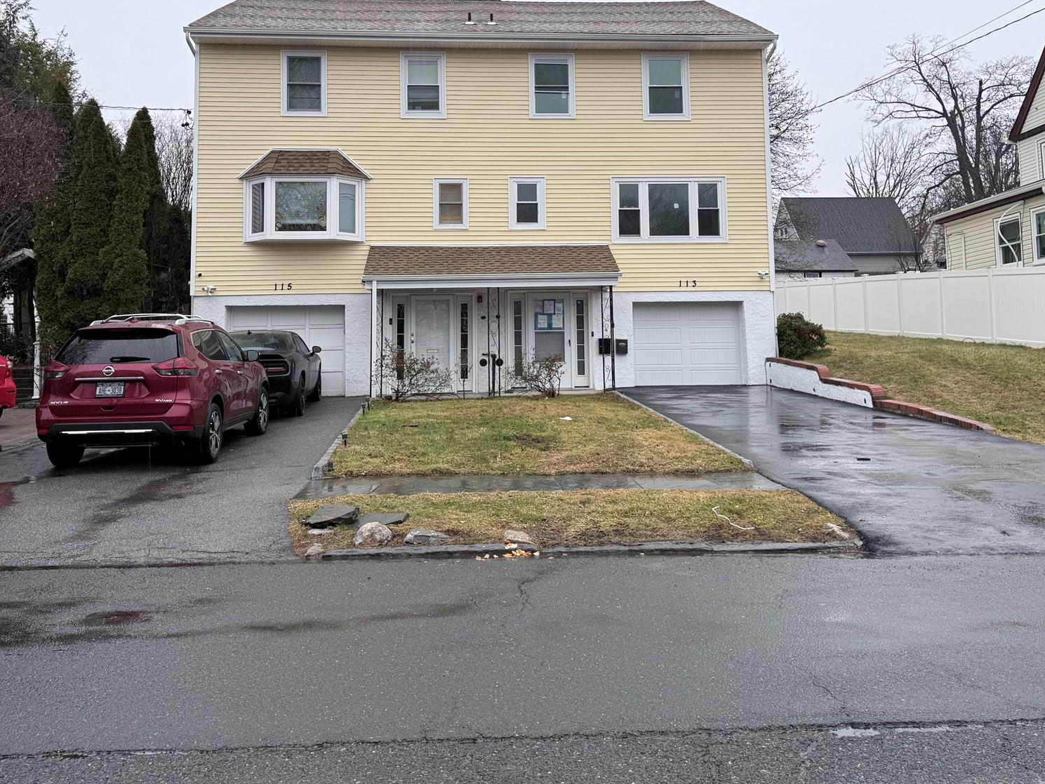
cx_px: 527
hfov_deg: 55.3
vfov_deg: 42.4
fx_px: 996
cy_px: 267
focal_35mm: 33
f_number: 1.78
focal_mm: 6.76
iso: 50
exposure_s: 1/122
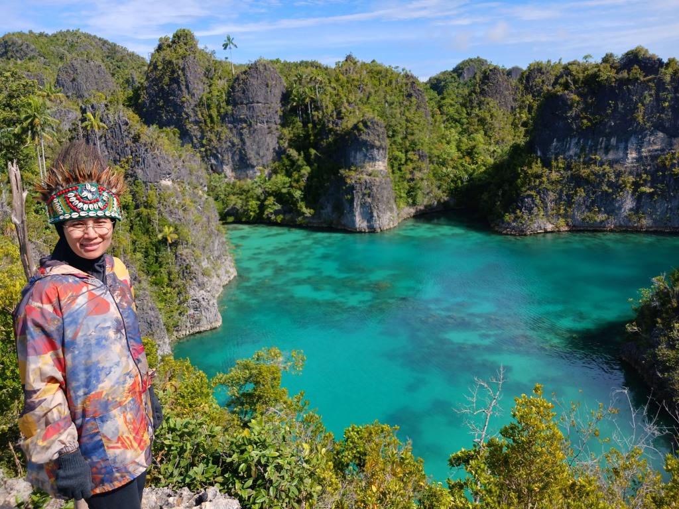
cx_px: 340
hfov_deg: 65.3
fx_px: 530
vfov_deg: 51.4
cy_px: 254
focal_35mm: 27
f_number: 1.8
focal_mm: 4
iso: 20
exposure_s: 1/510
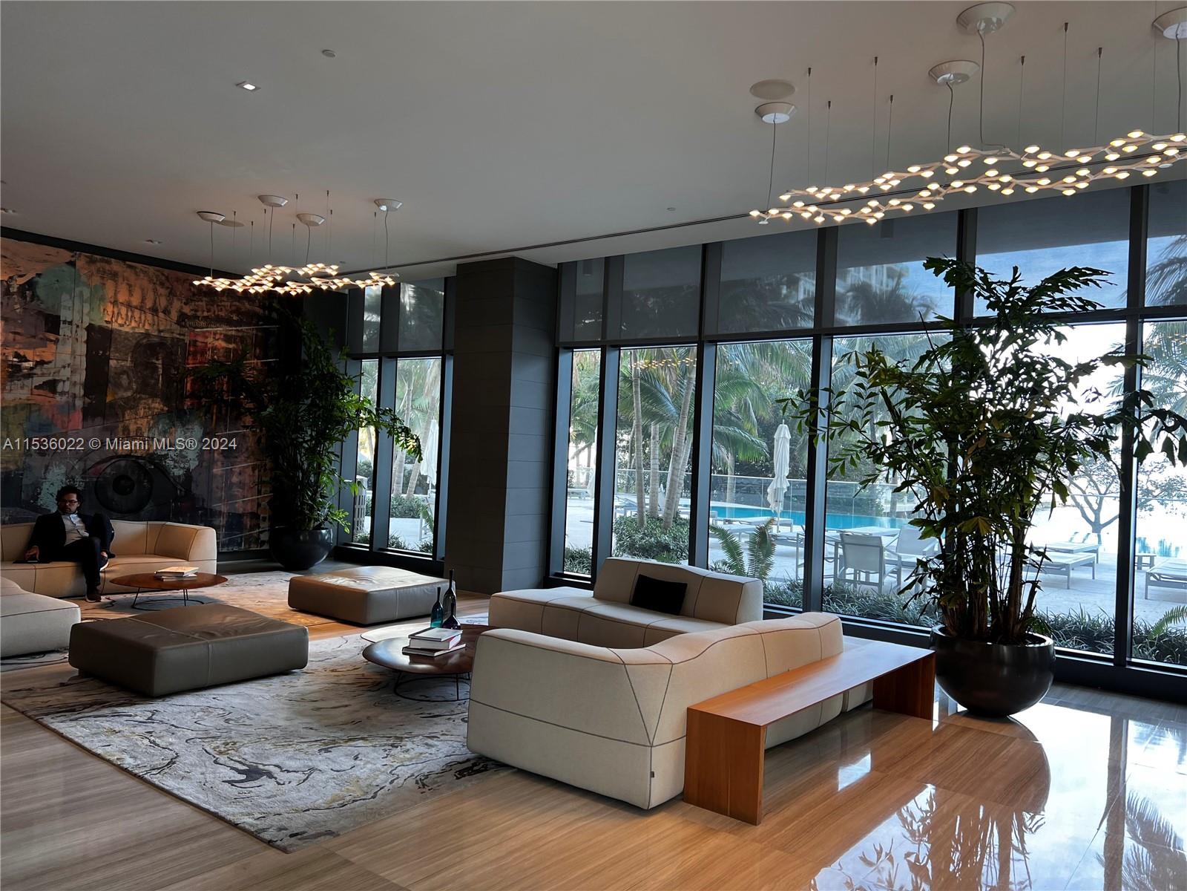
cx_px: 594
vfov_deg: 53.1
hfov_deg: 67.3
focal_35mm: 26
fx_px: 892
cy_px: 446
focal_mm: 5.7
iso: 64
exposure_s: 1/120
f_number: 1.5
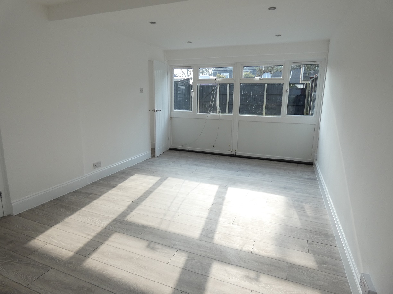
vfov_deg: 66.0
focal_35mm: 20
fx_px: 227
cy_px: 147
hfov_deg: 81.7
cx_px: 196
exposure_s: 1/200
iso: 80
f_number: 2.8
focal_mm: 3.6
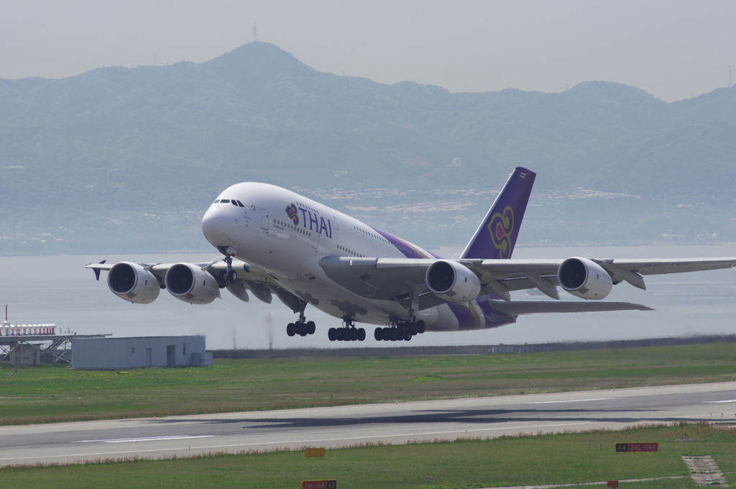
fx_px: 9188
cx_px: 368
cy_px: 244
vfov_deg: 3.0
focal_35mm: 450
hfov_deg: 4.6
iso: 200
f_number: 8
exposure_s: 1/1000
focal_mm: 300
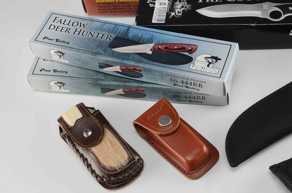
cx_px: 146
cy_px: 96
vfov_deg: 23.7
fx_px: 461
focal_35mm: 57
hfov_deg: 35.1
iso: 100
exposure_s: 1/80
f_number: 11
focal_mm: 38
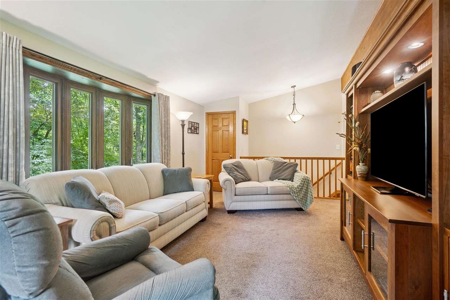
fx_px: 212
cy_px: 150
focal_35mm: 17
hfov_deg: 93.3
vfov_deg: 70.4
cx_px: 225
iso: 400
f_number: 9
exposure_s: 1/5
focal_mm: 17
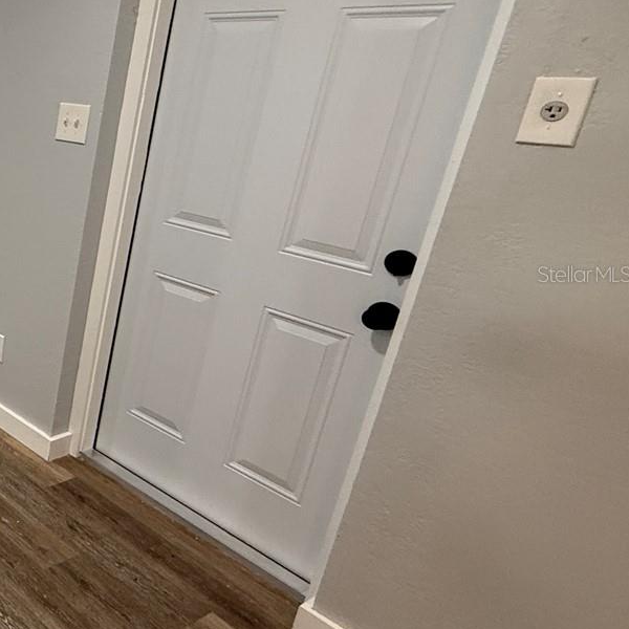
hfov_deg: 34.2
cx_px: -202
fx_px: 678
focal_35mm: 33
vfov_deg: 49.6
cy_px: 274
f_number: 2.2
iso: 200
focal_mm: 2.22
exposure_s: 1/60
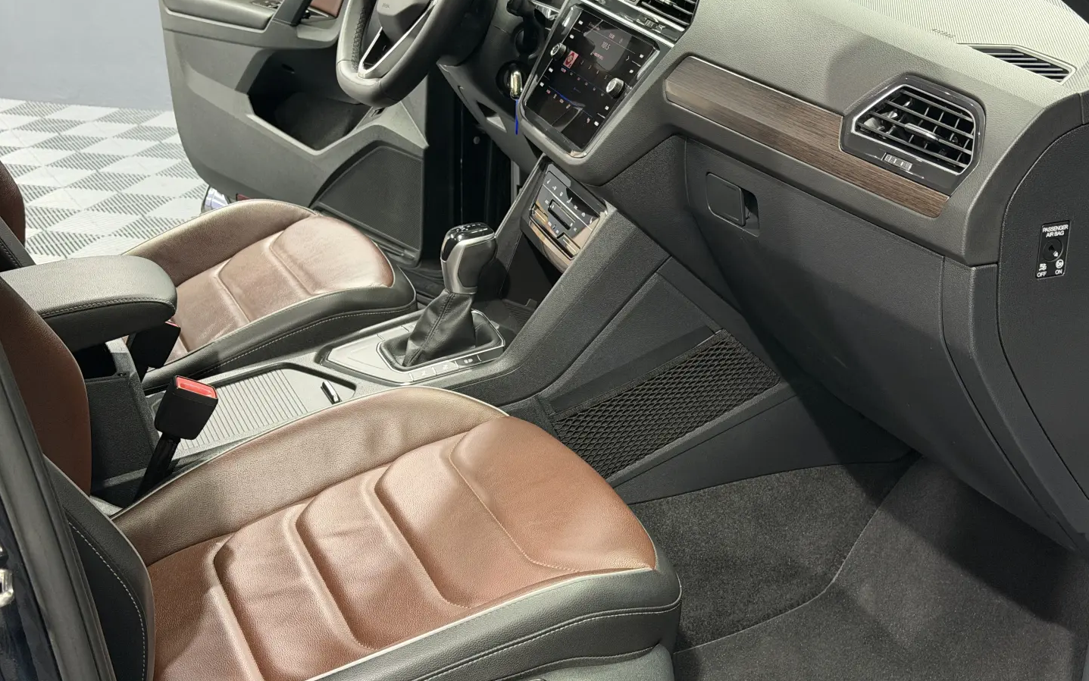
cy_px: 279
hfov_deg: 39.6
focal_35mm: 51
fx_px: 1514
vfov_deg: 25.3
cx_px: 545
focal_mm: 6.76
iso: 400
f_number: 1.78
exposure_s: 1/33
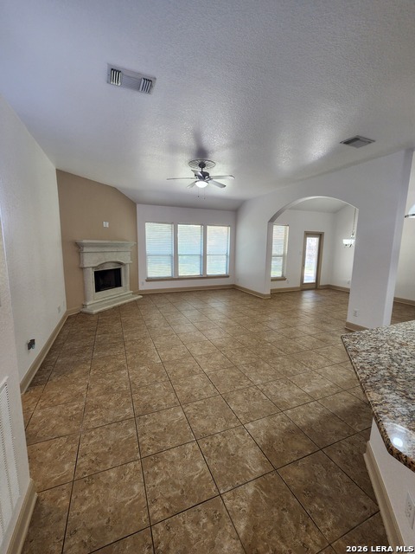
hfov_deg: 89.9
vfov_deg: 106.2
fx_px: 208
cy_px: 277
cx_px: 208
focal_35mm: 13
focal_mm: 2.2
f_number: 2.2
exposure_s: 1/50
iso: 160
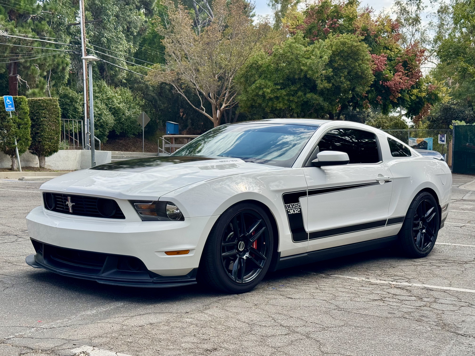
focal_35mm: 48
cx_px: 238
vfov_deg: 30.3
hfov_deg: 39.7
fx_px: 659
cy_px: 178
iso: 64
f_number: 1.78
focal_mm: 6.76
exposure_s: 1/2717
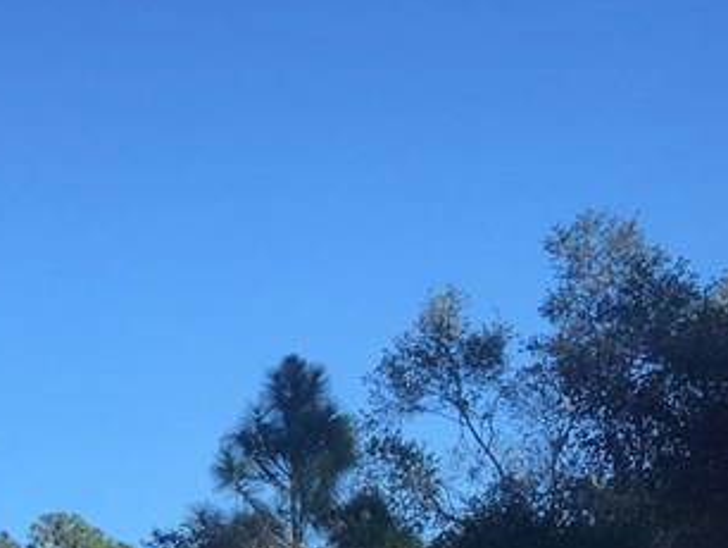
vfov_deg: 14.1
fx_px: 2042
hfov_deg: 18.0
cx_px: -376
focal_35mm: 97
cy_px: 870
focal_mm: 4.15
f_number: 2.2
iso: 25
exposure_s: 1/343
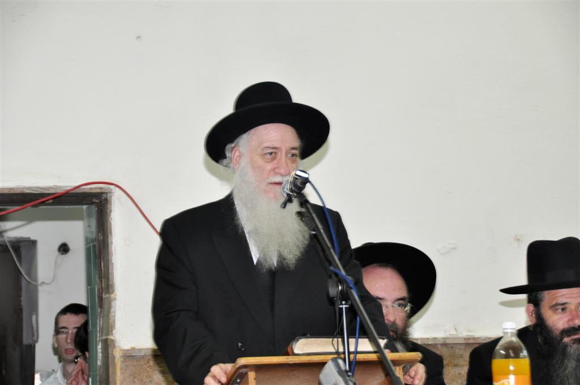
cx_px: 290
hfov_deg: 18.2
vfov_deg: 12.1
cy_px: 192
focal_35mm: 112
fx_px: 1810
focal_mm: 75
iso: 800
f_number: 5
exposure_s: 1/60
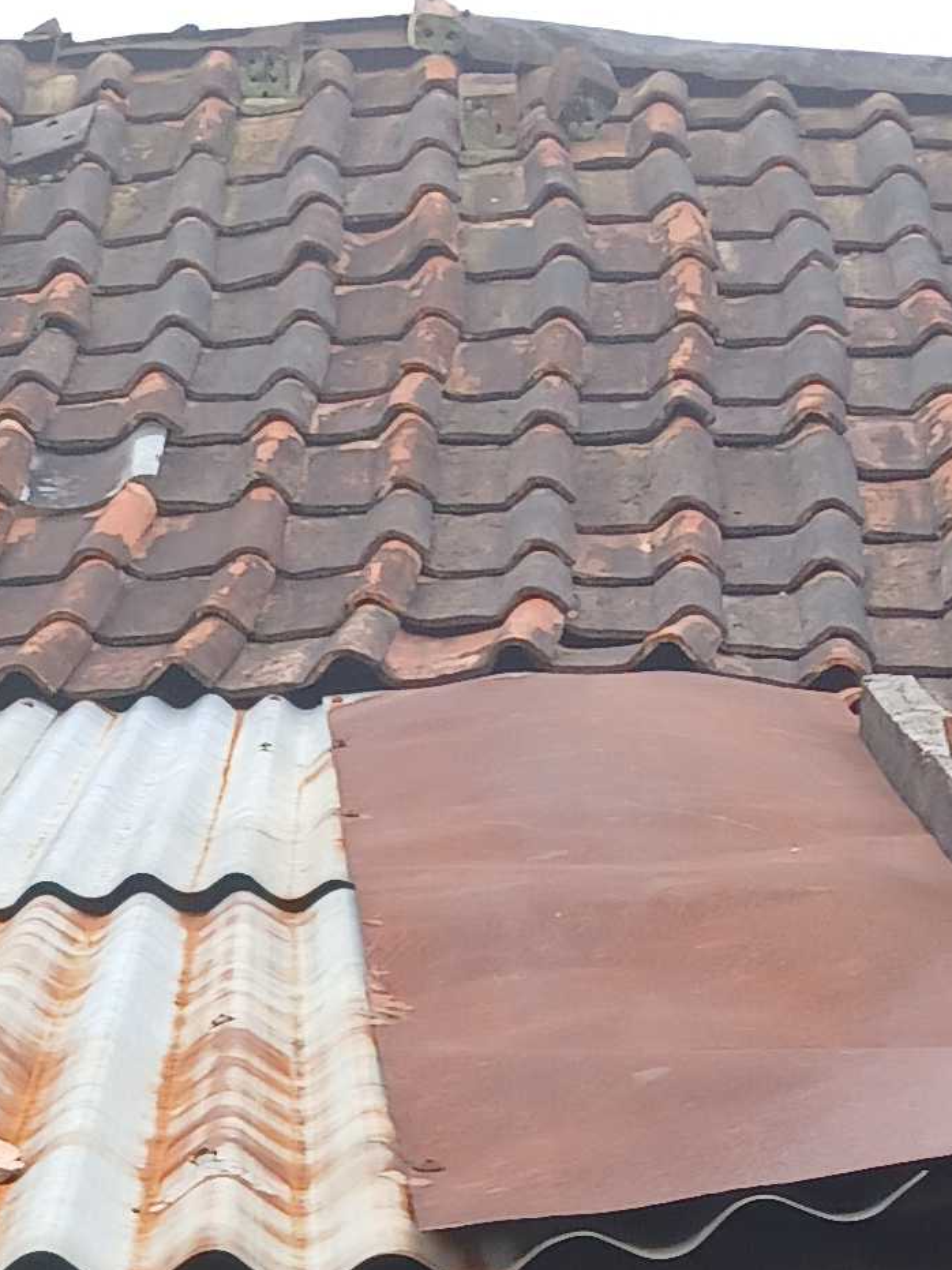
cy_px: 2028
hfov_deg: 12.4
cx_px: -453
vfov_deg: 15.6
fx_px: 4181
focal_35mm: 114
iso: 20
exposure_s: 1/50.3
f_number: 1.8
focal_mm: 3.98
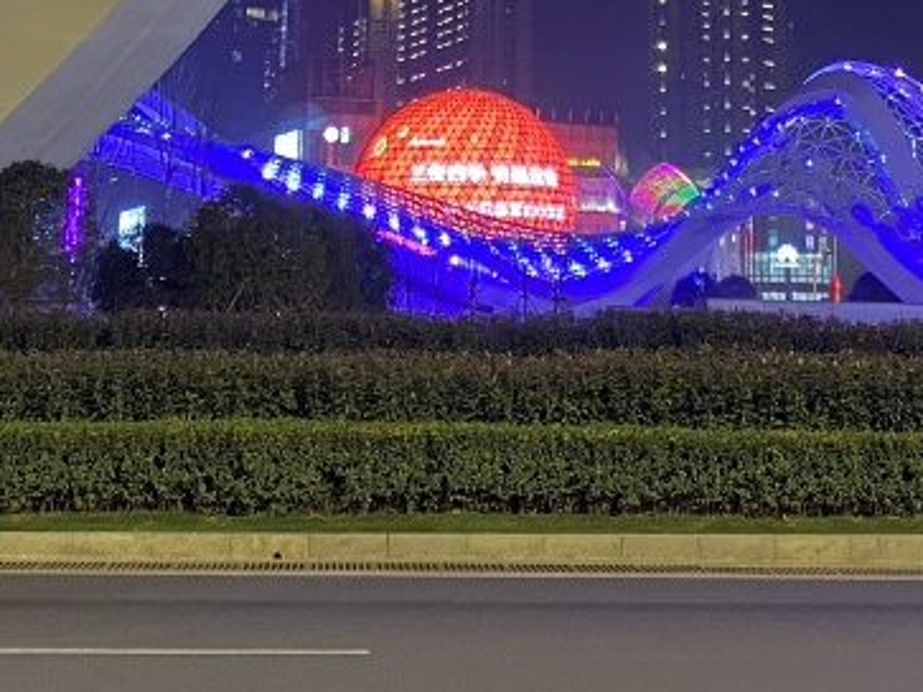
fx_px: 2292
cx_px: 465
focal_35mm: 86
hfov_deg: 22.8
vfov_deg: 16.1
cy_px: -262
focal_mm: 4.25
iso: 320
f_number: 1.8
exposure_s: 1/33
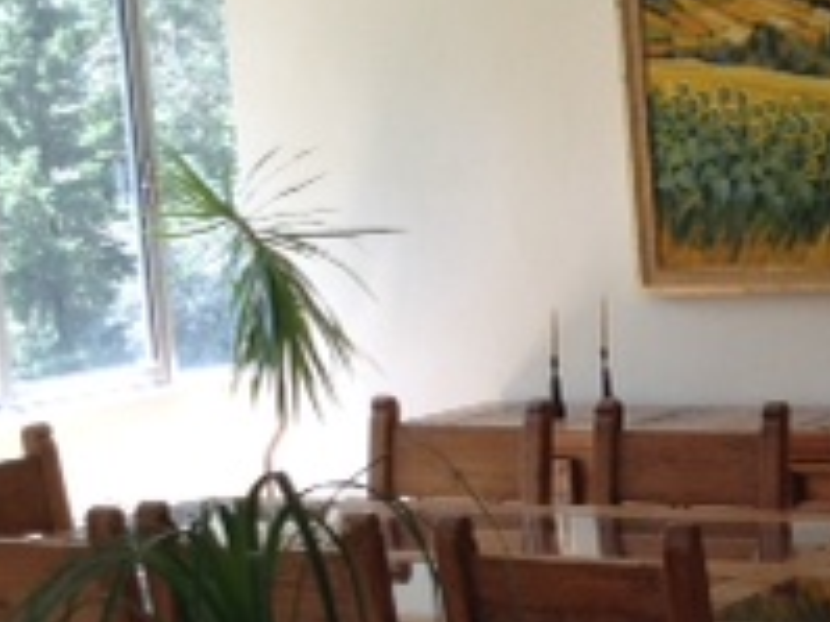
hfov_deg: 17.5
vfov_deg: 13.9
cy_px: 488
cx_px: 1059
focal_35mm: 106
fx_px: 2540
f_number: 2.4
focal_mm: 3.3
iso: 50
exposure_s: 1/120
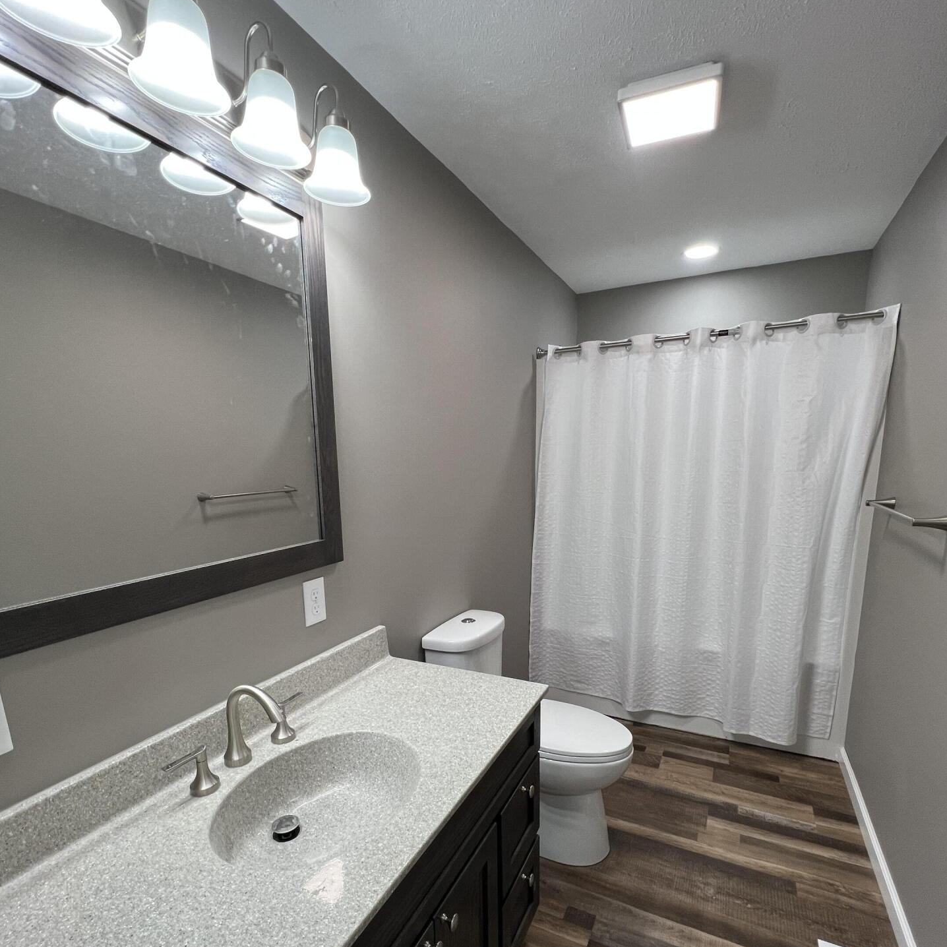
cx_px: 463
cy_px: 561
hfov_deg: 87.4
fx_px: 495
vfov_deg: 86.5
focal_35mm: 16
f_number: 1.8
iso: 125
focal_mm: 1.57
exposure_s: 1/120
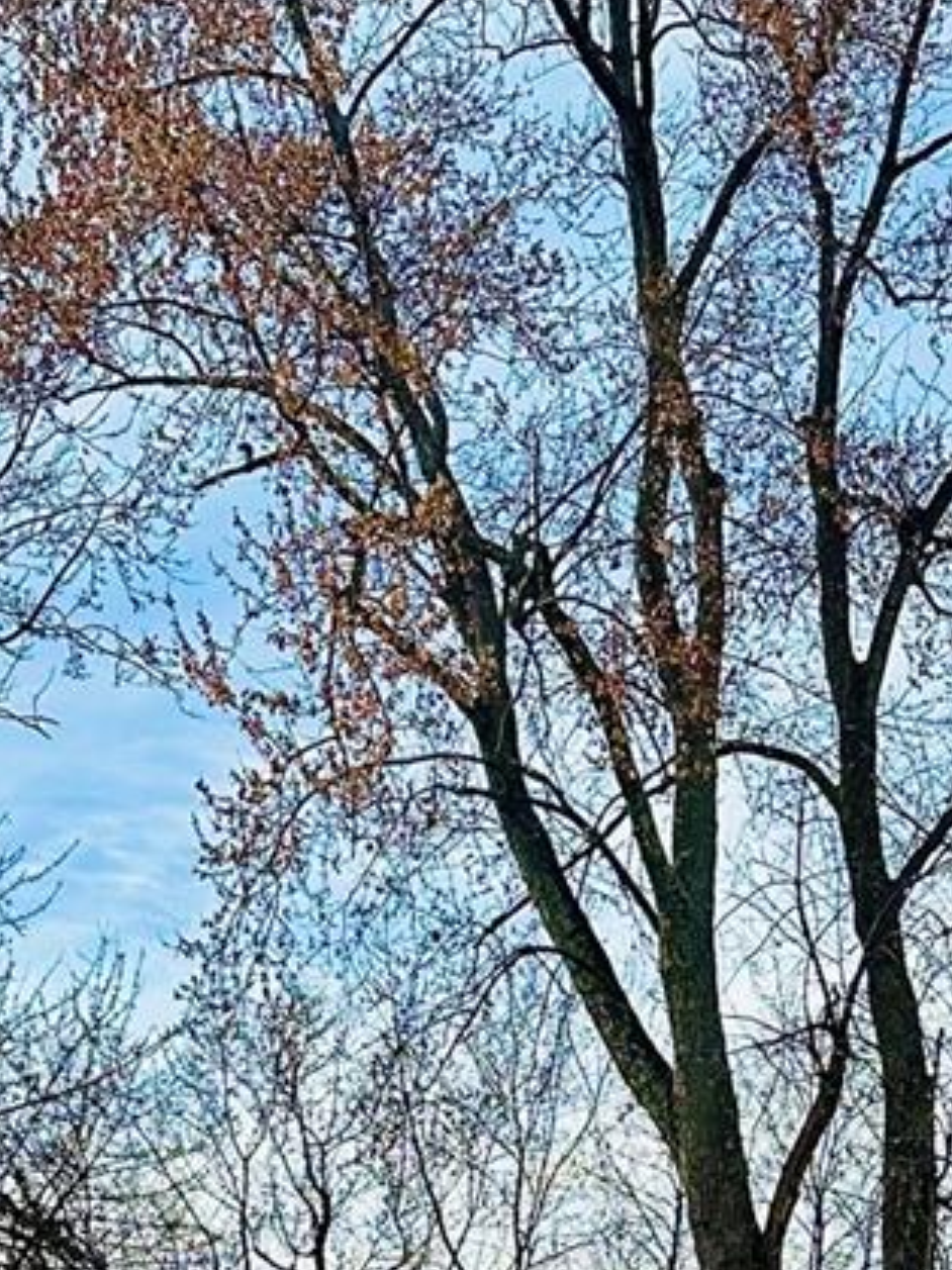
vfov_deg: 19.7
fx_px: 3229
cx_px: 236
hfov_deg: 16.7
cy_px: 1834
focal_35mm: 88
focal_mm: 6.86
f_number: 1.78
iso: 80
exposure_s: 1/2203
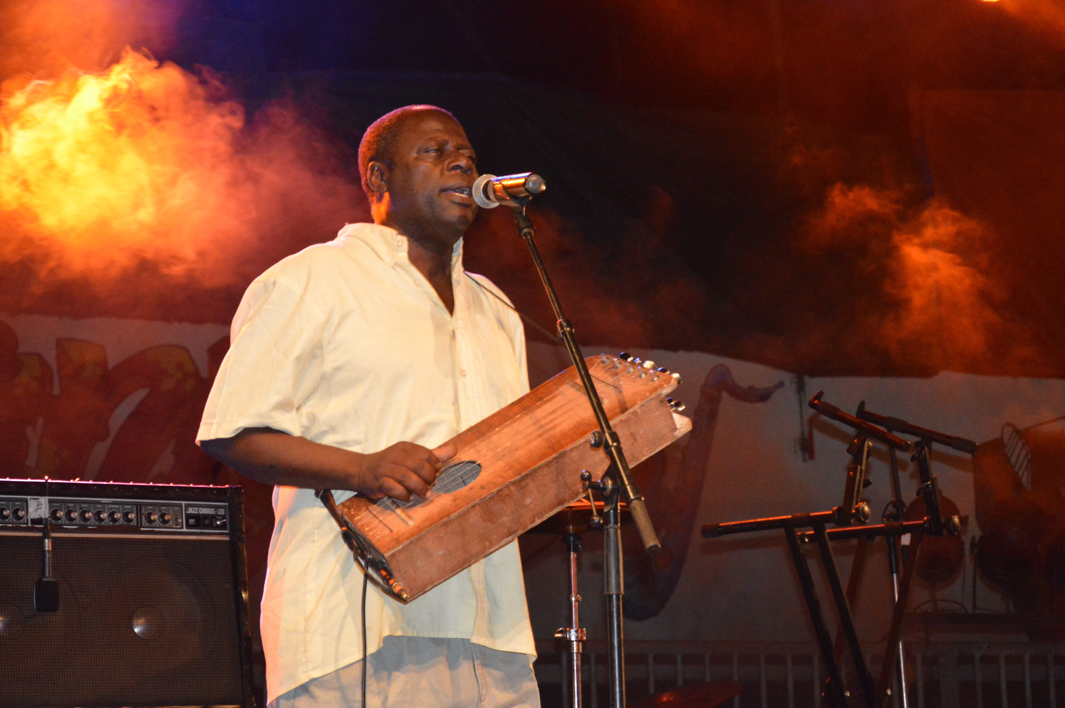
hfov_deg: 21.9
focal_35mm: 93
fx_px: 2749
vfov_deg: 14.7
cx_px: 532
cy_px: 354
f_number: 5.3
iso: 3200
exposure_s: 1/30
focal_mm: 62
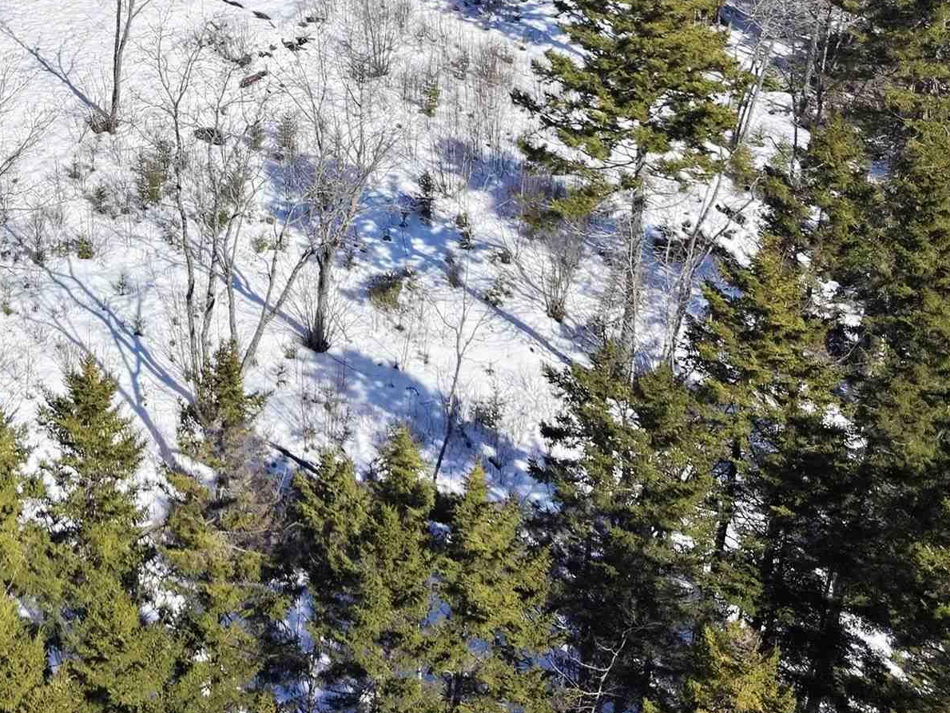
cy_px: -96
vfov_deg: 22.2
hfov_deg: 29.6
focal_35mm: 62
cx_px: 54
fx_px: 1702
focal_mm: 8.7
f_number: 1.8
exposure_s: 1/8000
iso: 290
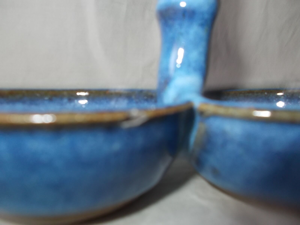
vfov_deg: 53.1
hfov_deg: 67.3
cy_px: 112
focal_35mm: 26
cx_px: 150
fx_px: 225
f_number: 3.2
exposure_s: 1/25
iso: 200
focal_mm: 4.6
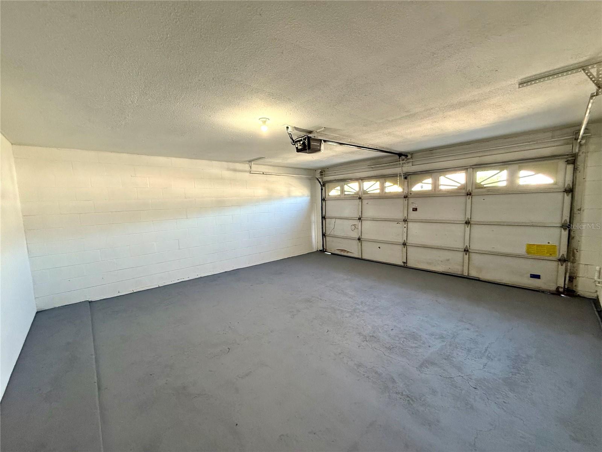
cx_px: 301
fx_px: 243
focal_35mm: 14
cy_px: 226
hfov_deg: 102.1
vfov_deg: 85.7
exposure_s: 1/120
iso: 500
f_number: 2.2
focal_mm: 2.22
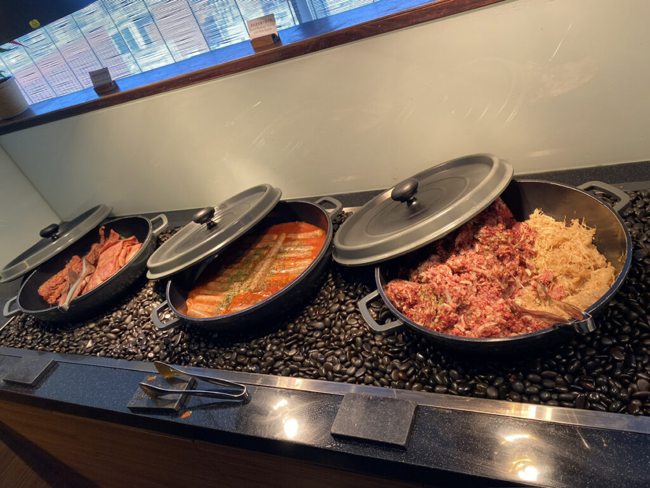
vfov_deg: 53.1
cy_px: 244
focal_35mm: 26
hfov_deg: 67.3
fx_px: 488
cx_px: 325
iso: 80
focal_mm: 4.25
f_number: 1.8
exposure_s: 1/120
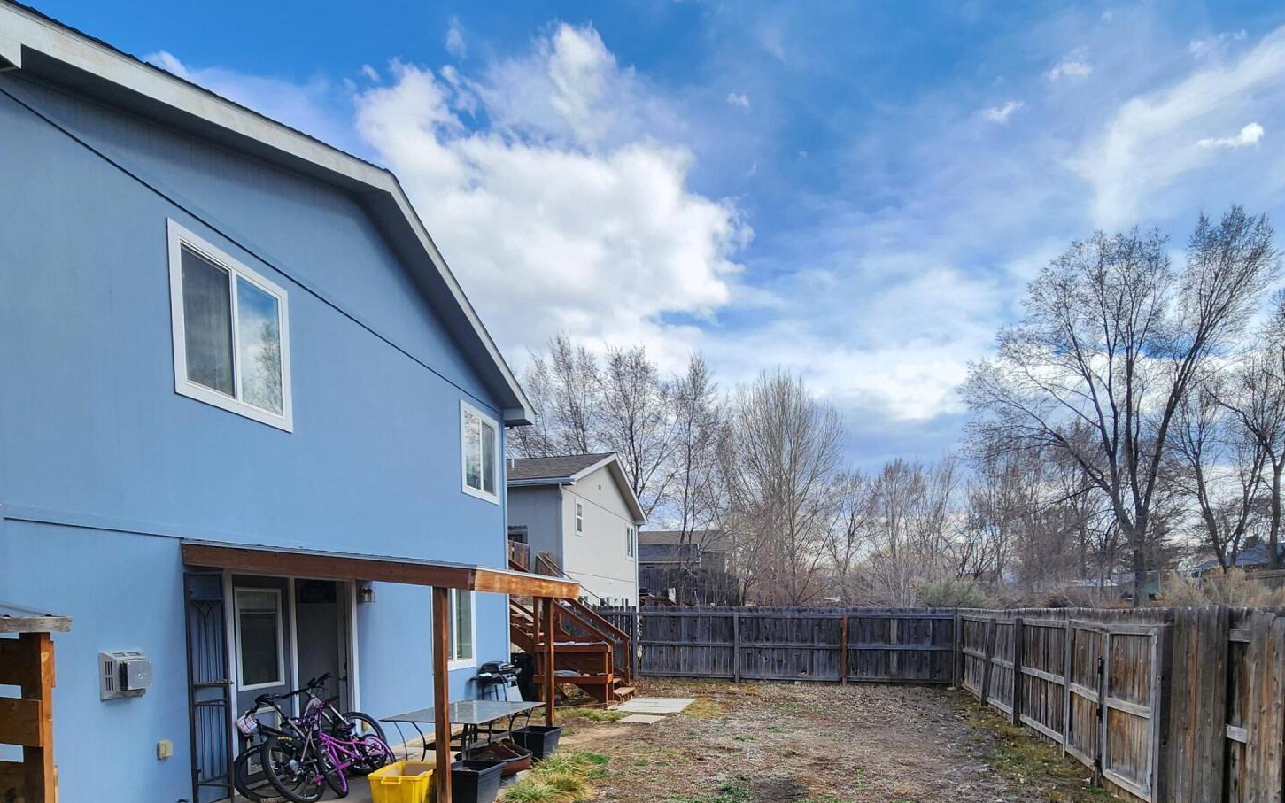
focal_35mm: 19
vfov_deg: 57.3
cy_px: 651
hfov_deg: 88.0
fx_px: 665
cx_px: 646
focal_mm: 2.2
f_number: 2.2
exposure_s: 1/1318
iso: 50
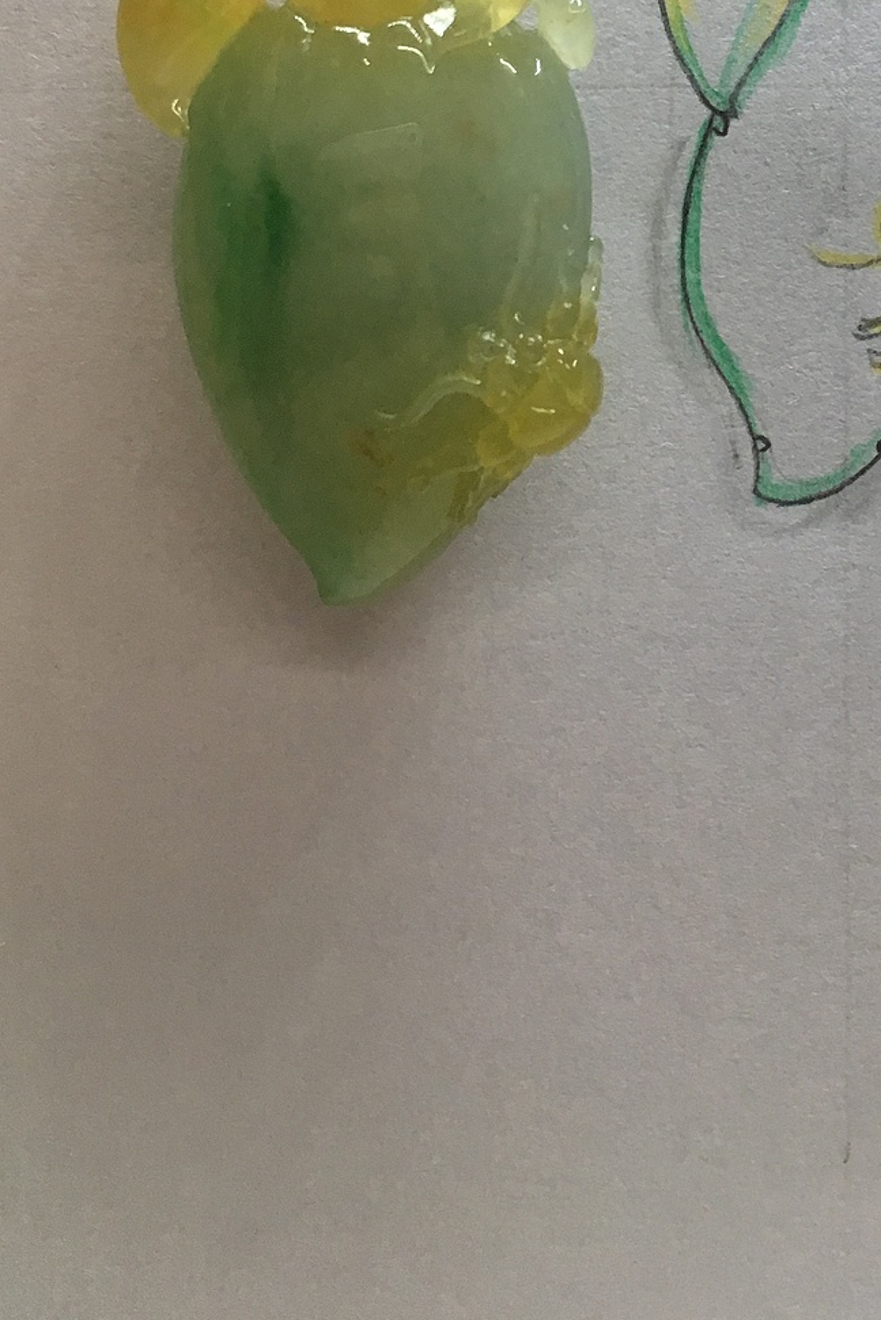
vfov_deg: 35.8
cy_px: 198
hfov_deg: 25.1
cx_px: 718
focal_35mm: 53
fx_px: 1944
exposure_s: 1/33
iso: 50
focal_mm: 4.15
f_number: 2.2
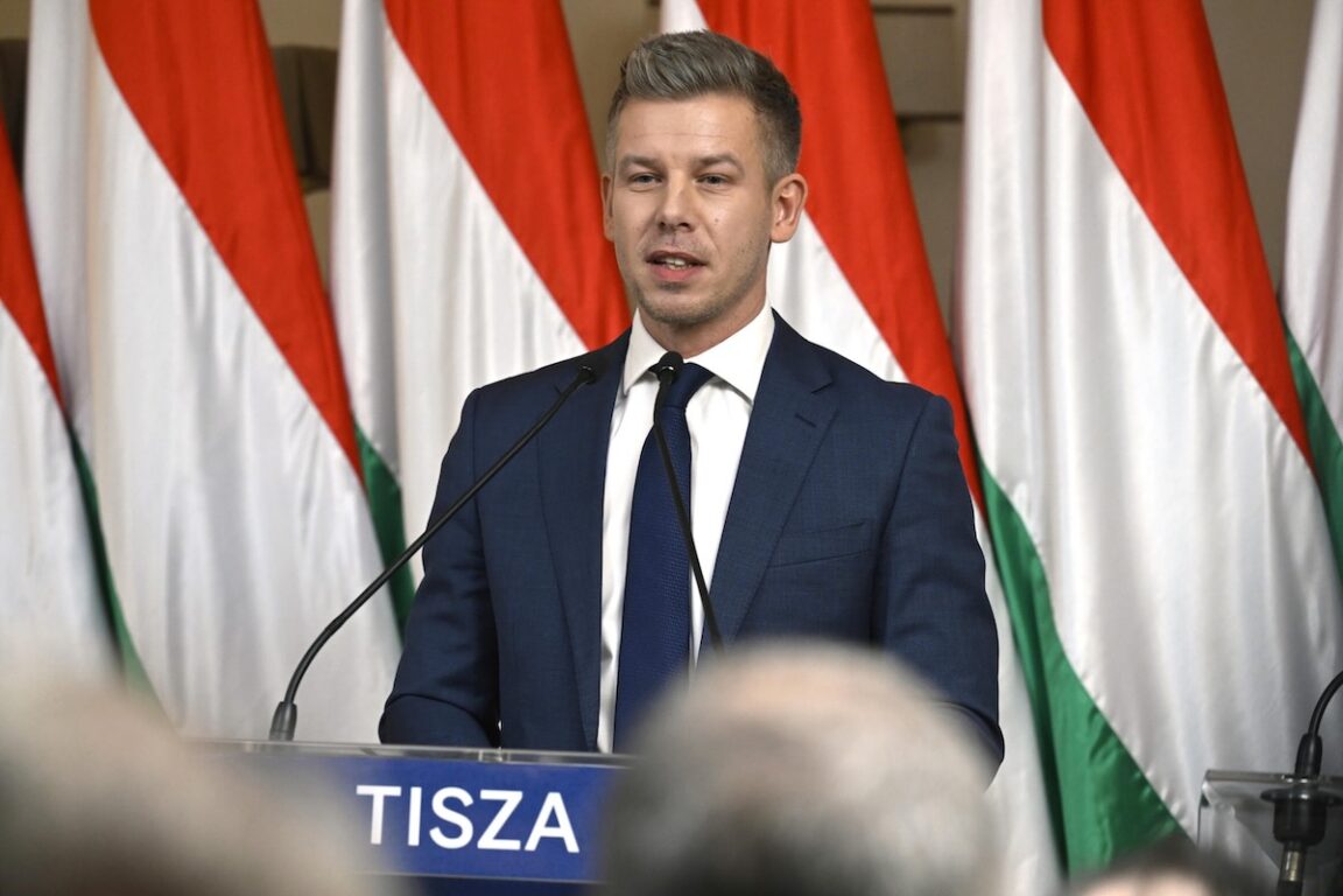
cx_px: 672
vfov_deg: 7.8
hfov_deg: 11.7
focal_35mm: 175
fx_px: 6528
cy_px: 448
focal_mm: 175
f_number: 5
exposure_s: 1/320
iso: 2500
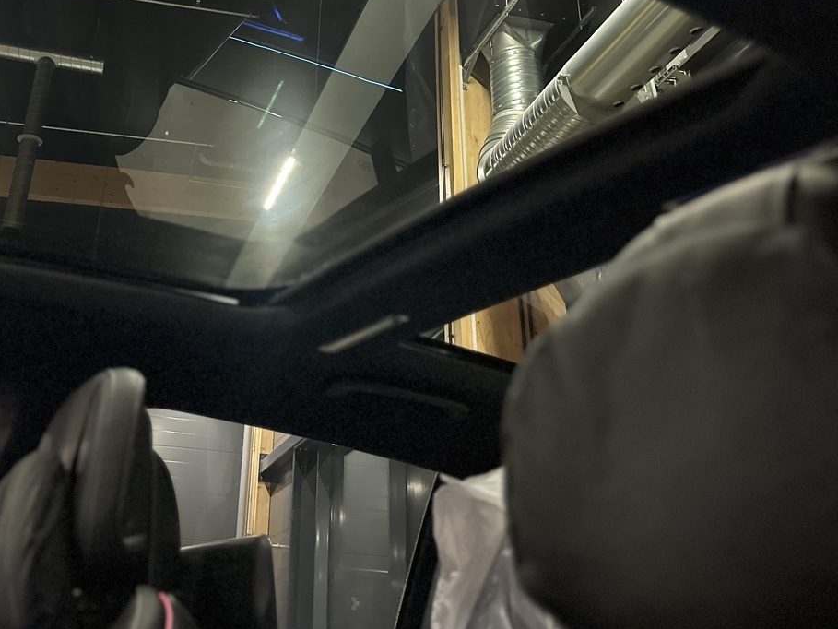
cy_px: 133
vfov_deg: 36.5
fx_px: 920
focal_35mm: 38
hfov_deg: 48.1
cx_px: 277
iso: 1250
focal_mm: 6.86
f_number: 1.78
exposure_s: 1/30
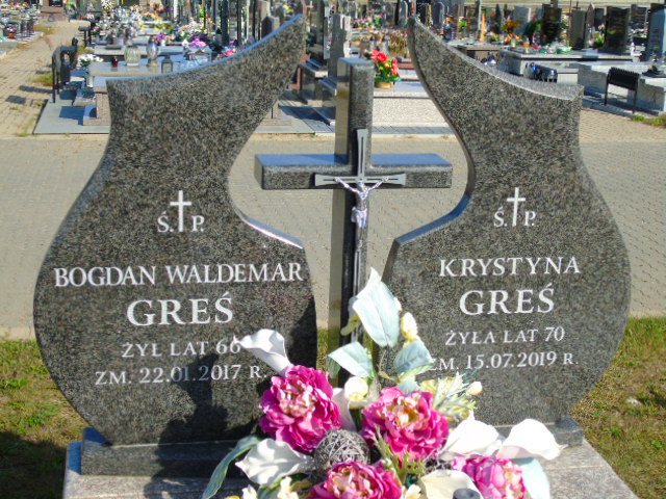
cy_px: 250
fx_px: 1039
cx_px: 333
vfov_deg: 27.0
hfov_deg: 35.5
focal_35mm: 54
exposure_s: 1/500
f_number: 4.3
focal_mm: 9.6
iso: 80
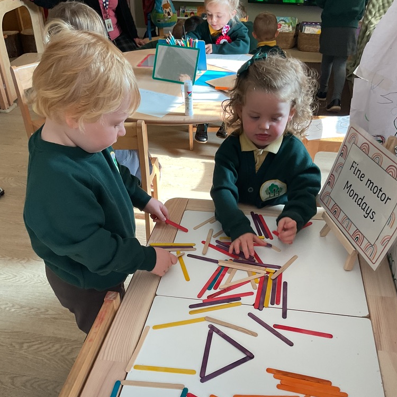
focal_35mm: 35
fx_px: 454
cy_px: 244
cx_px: 199
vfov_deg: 46.9
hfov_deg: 47.2
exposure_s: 1/100
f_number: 1.8
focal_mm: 3
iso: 64
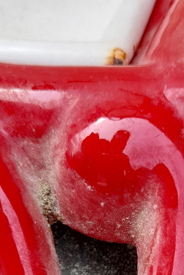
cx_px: 133
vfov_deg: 32.2
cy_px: 263
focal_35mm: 58
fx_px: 445
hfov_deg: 23.2
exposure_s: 1/201
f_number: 2
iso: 20
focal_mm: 4.6
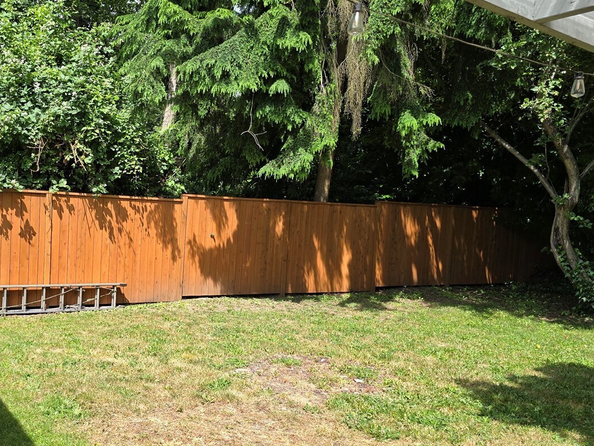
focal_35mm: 35
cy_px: 248
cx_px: 168
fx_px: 601
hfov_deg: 51.0
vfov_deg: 40.7
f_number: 1.7
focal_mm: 6.3
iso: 12
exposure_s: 1/299
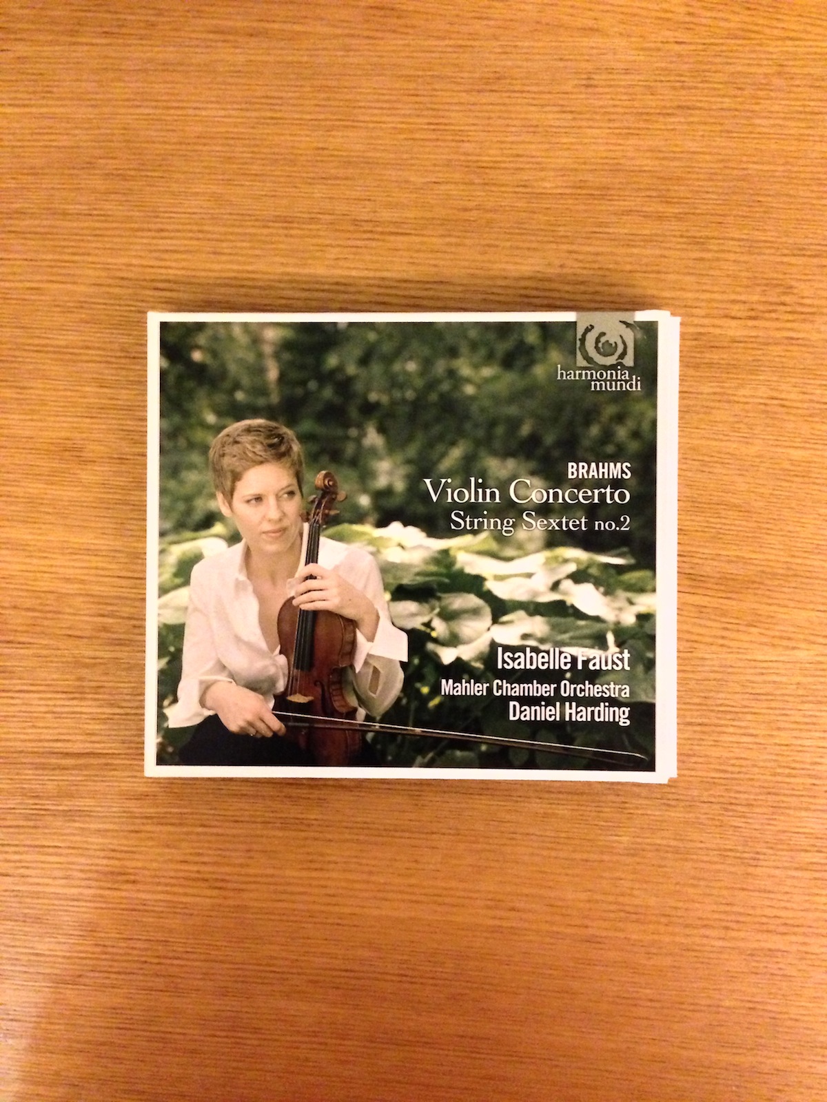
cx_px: 414
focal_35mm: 33
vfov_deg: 55.4
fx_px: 1051
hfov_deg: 42.9
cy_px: 551
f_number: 2.4
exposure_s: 1/17
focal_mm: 4.13
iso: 800
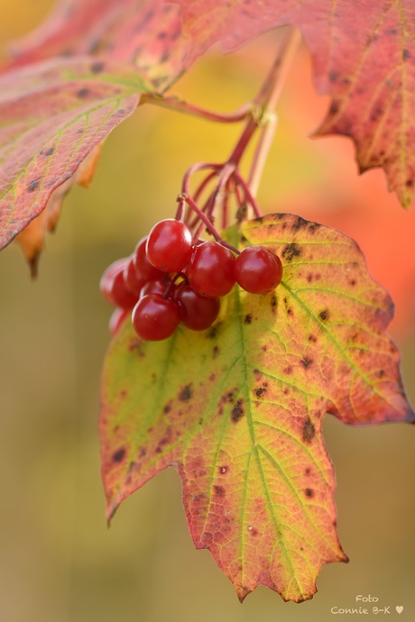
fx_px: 2334
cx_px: 208
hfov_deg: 10.2
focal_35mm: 135
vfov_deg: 15.2
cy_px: 311
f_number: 3.3
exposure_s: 1/250
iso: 200
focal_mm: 90
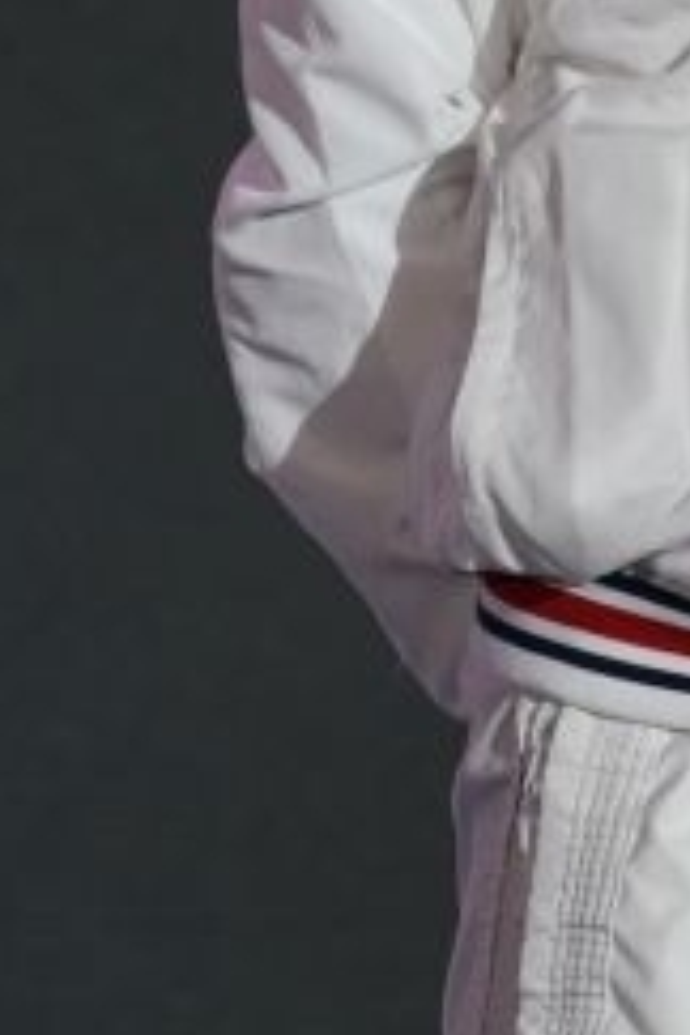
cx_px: 911
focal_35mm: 989
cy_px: 89
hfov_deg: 1.4
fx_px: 28432
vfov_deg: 2.1
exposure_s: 1/250
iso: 500
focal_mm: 200
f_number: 2.8
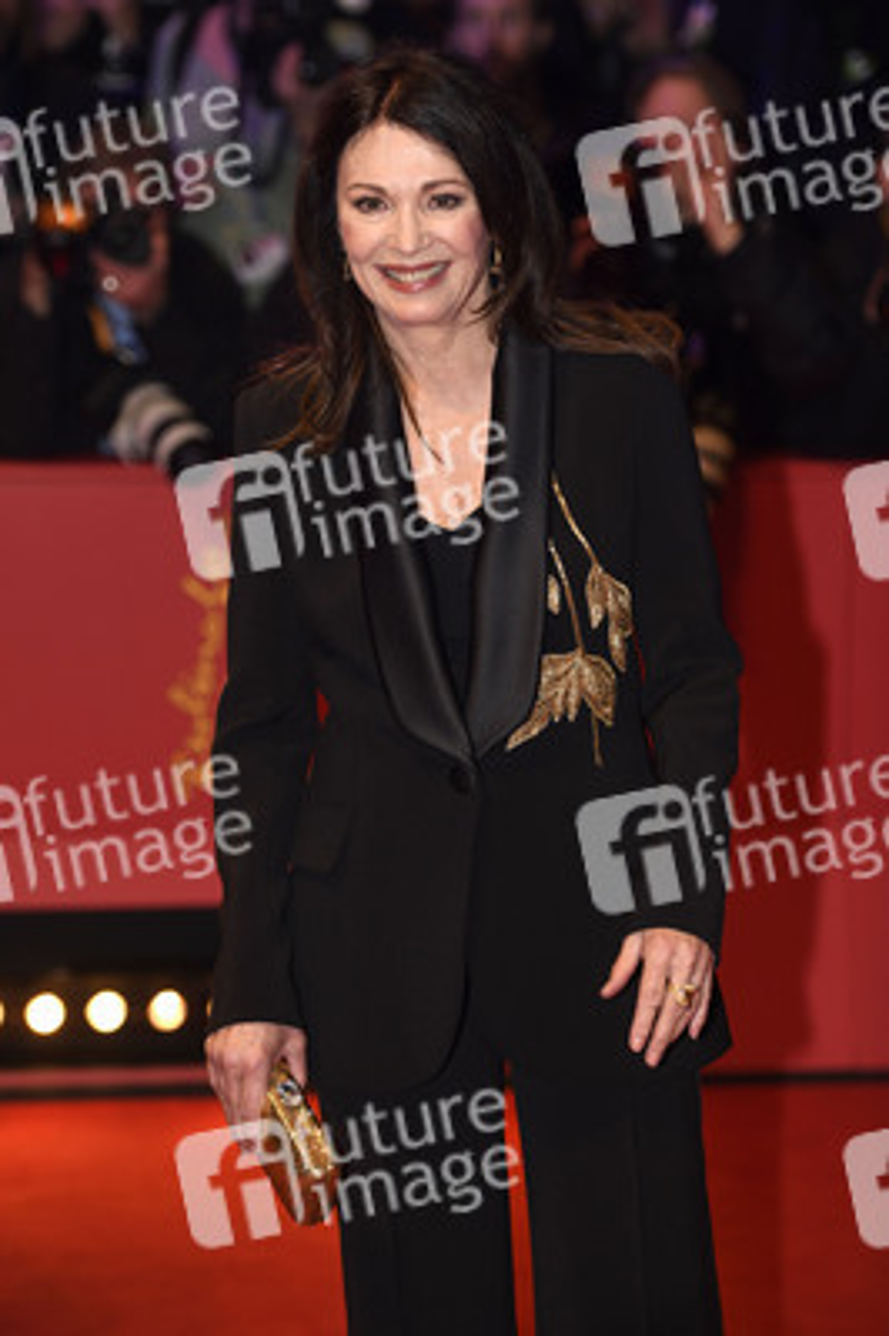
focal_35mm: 105
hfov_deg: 13.0
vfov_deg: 19.5
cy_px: 668
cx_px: 444
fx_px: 3896
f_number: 3.5
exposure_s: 1/640
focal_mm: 105
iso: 800
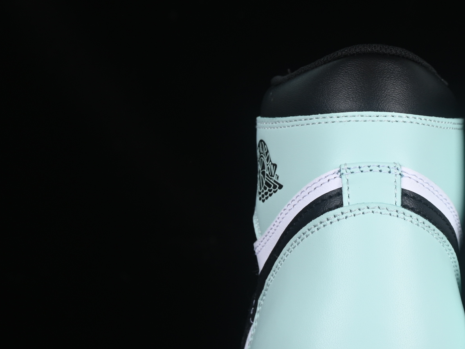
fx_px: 2270
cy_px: 242
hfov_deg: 11.6
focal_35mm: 169
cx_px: 464
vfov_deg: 8.8
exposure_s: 1/80
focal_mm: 50
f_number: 8
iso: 160
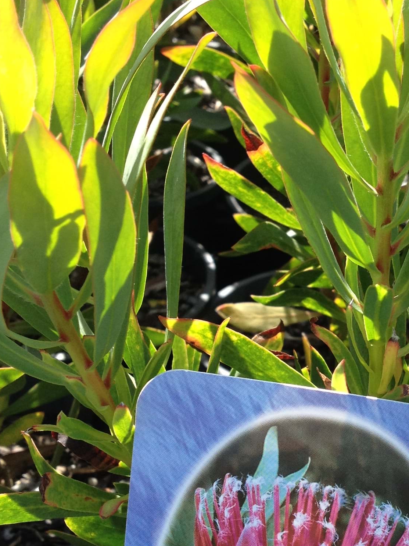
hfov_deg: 18.8
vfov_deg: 25.2
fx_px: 1213
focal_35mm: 77
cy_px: 366
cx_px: 371
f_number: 2.4
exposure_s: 1/472
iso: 50
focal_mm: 4.28
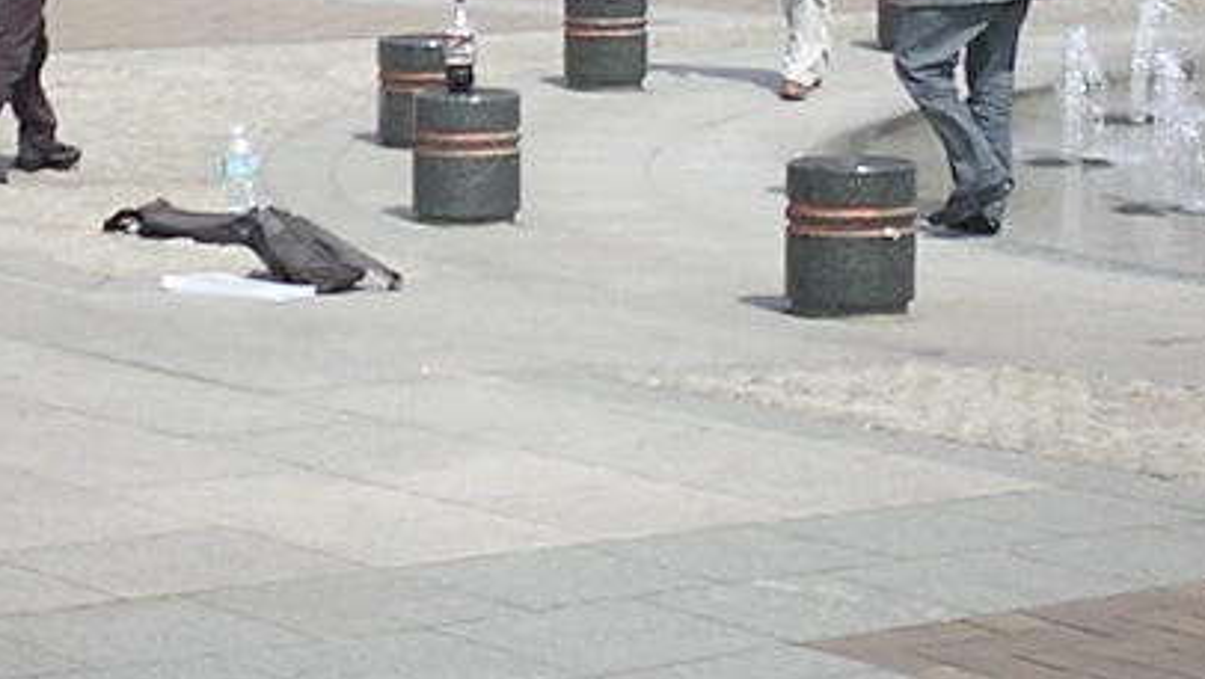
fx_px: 4061
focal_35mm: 127
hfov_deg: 16.9
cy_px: -285
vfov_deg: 9.3
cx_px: 513
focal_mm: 5.6
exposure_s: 1/1000
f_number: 3.5
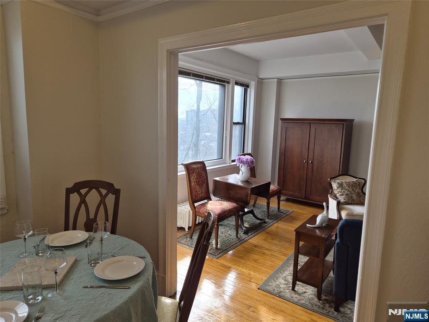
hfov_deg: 73.9
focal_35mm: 23
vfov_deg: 58.9
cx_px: 214
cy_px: 161
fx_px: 285
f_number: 1.8
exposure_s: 1/173
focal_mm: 5.4
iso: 25
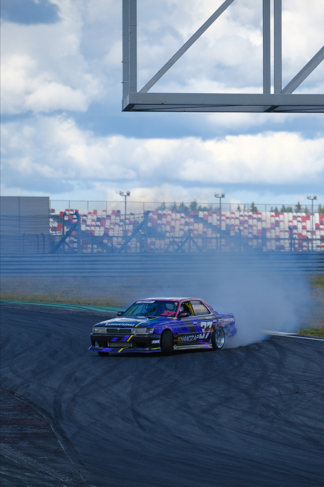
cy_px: 244
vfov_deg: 6.2
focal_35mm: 334
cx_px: 162
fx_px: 4509
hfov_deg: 4.1
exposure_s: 1/2700
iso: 640
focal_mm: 222.5
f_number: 5.6
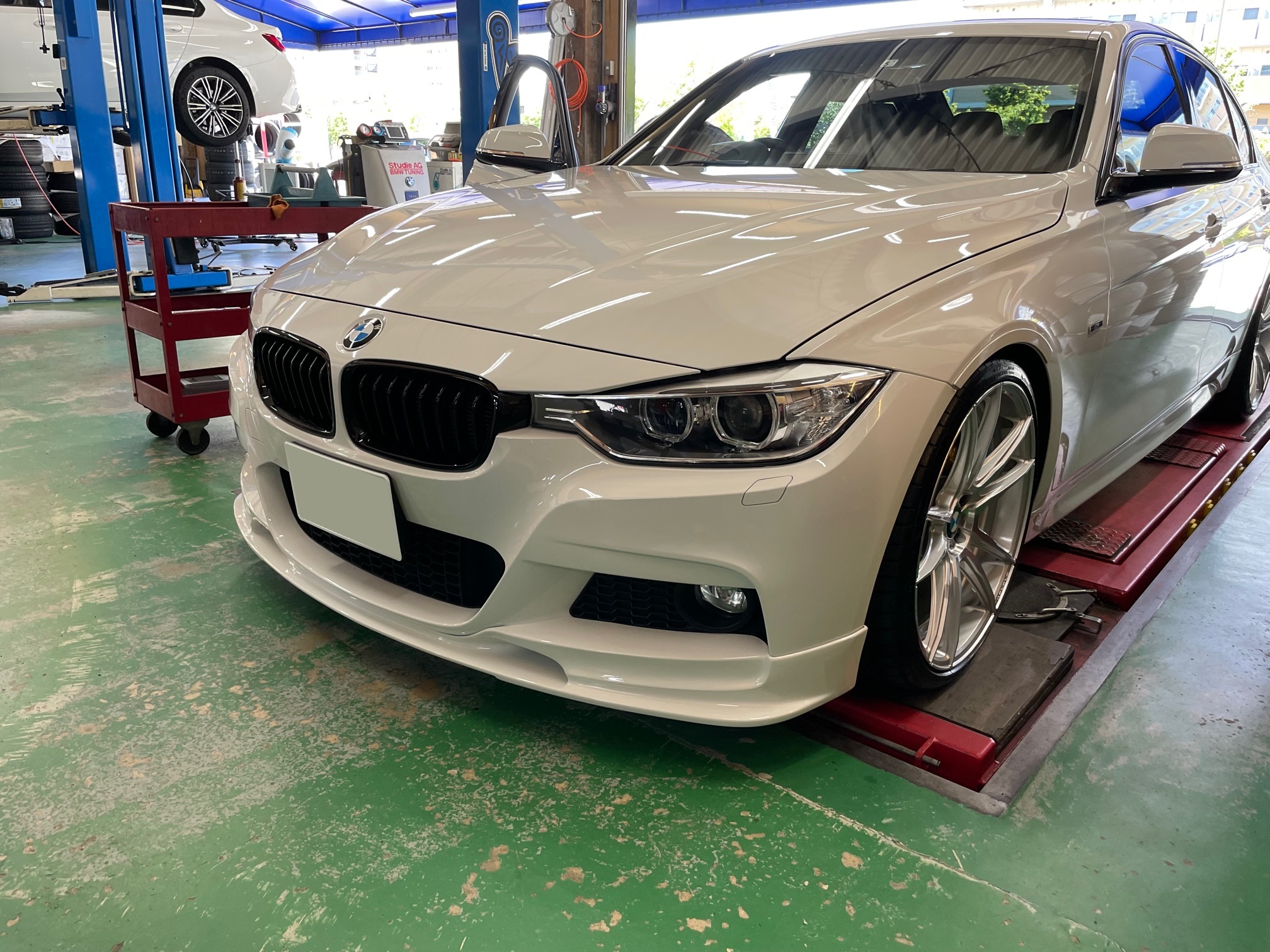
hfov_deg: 67.3
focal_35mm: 26
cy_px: 476
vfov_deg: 53.1
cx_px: 635
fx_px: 954
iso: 125
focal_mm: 4.2
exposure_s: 1/121
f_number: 1.6
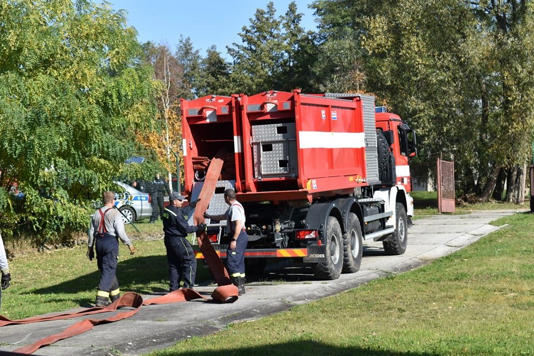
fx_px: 1239
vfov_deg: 16.4
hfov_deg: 24.3
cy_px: 179
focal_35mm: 84
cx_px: 266
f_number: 7.1
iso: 100
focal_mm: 55
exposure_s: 1/200
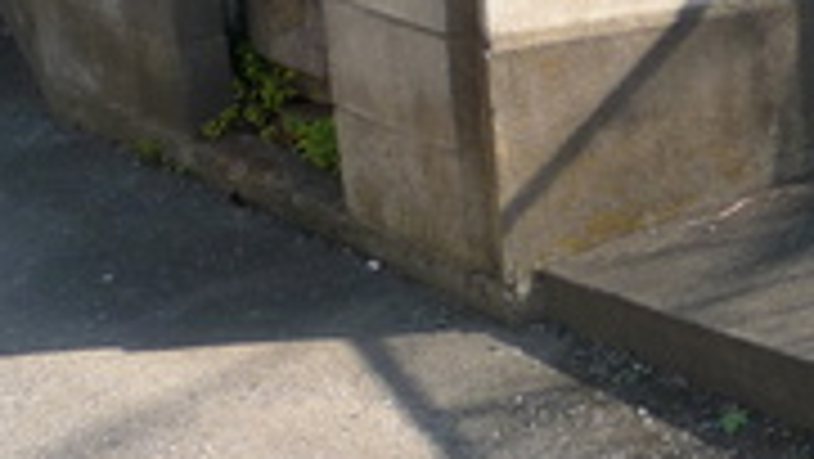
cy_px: -92
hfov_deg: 18.0
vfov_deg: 11.8
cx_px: 1336
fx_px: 2181
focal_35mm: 101
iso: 80
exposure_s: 1/500
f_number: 2.8
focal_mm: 5.1
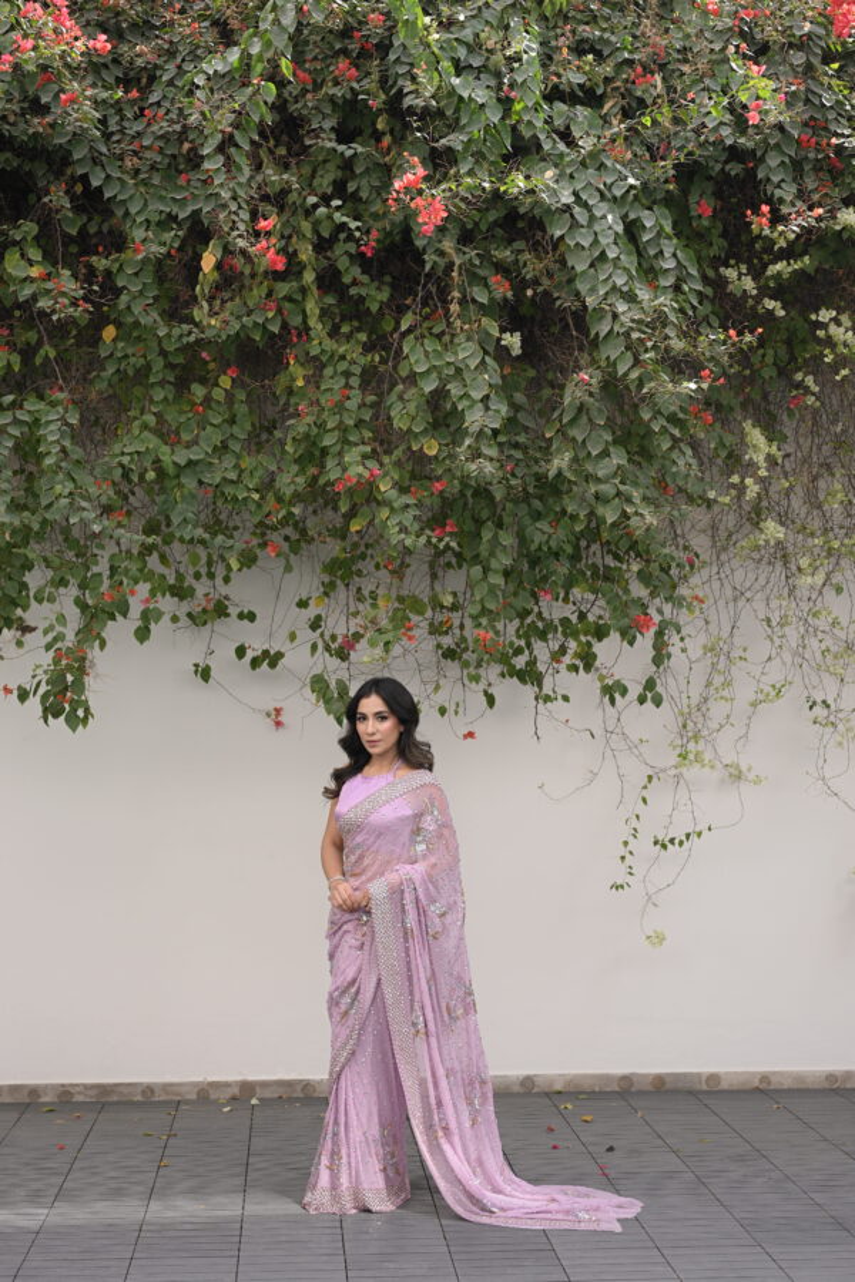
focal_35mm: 50
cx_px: 428
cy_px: 641
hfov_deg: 27.0
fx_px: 1781
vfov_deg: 39.6
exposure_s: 1/250
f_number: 3.5
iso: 100
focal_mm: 50
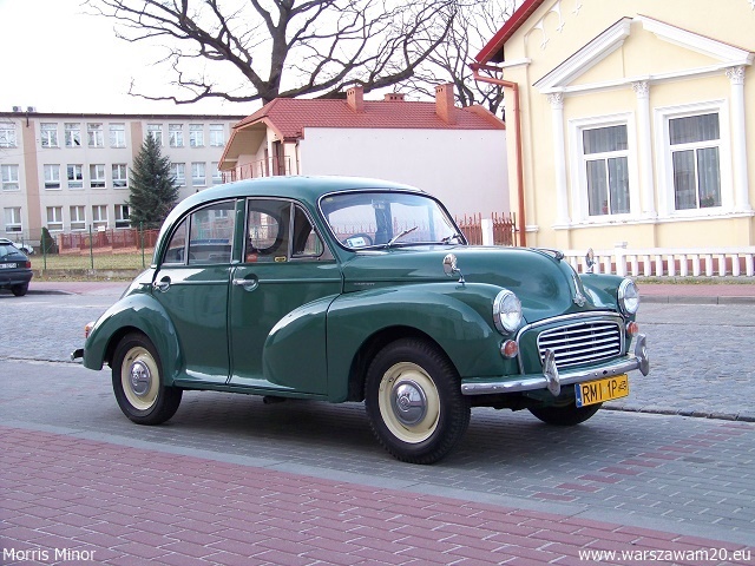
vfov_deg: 31.5
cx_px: 378
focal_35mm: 46
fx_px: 1003
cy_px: 283
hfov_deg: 41.2
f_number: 3.2
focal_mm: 9.36
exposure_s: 1/160
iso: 200
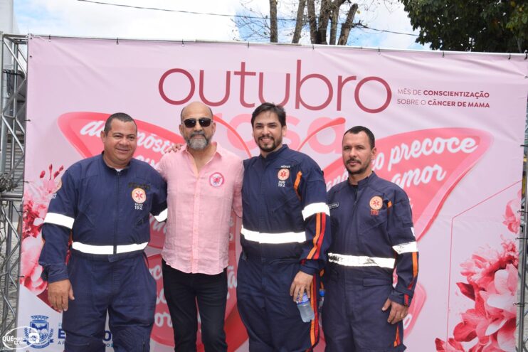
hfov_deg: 57.2
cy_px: 176
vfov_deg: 40.0
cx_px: 264
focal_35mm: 33
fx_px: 484
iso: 100
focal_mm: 22
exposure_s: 1/200
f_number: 7.1
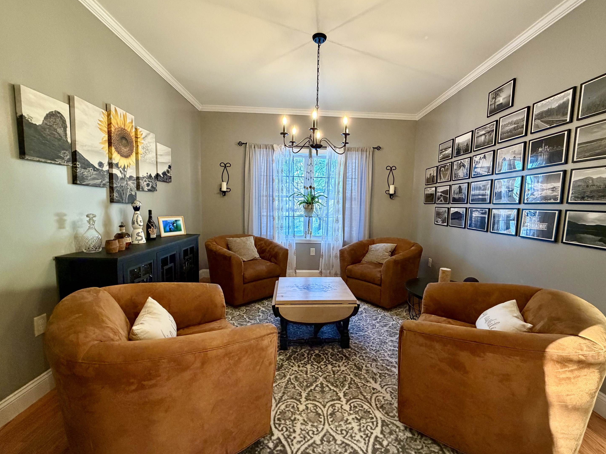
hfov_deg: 98.1
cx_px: 317
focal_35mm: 15
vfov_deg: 81.7
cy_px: 230
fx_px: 263
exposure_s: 1/60
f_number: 2.2
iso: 400
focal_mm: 2.22
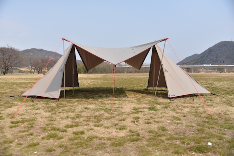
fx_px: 208
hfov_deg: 58.7
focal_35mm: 32
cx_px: 117
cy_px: 78
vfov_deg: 41.2
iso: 400
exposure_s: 1/4000
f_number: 4
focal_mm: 32
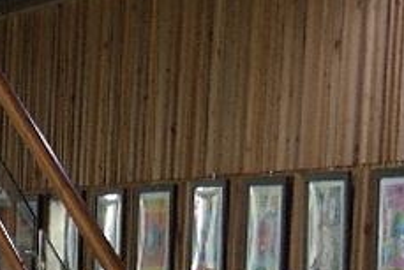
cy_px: 549
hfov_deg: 7.6
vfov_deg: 5.9
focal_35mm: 226
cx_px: -944
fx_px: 2538
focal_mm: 20
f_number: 3.5
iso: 400
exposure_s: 1/40
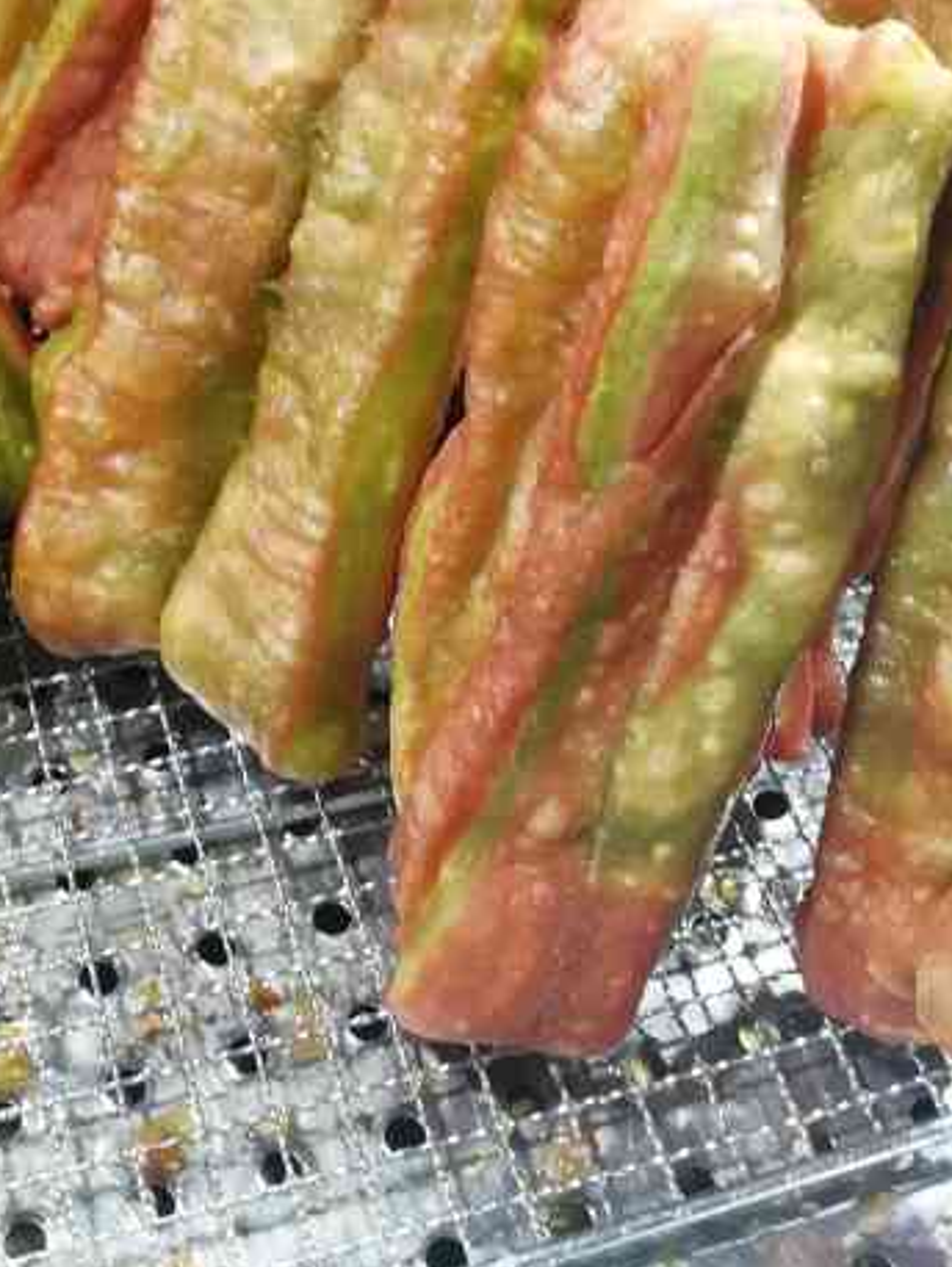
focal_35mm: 55
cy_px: 270
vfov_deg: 34.0
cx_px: 244
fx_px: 2015
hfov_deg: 26.3
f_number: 1.8
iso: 160
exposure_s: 1/33.3
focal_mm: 3.83
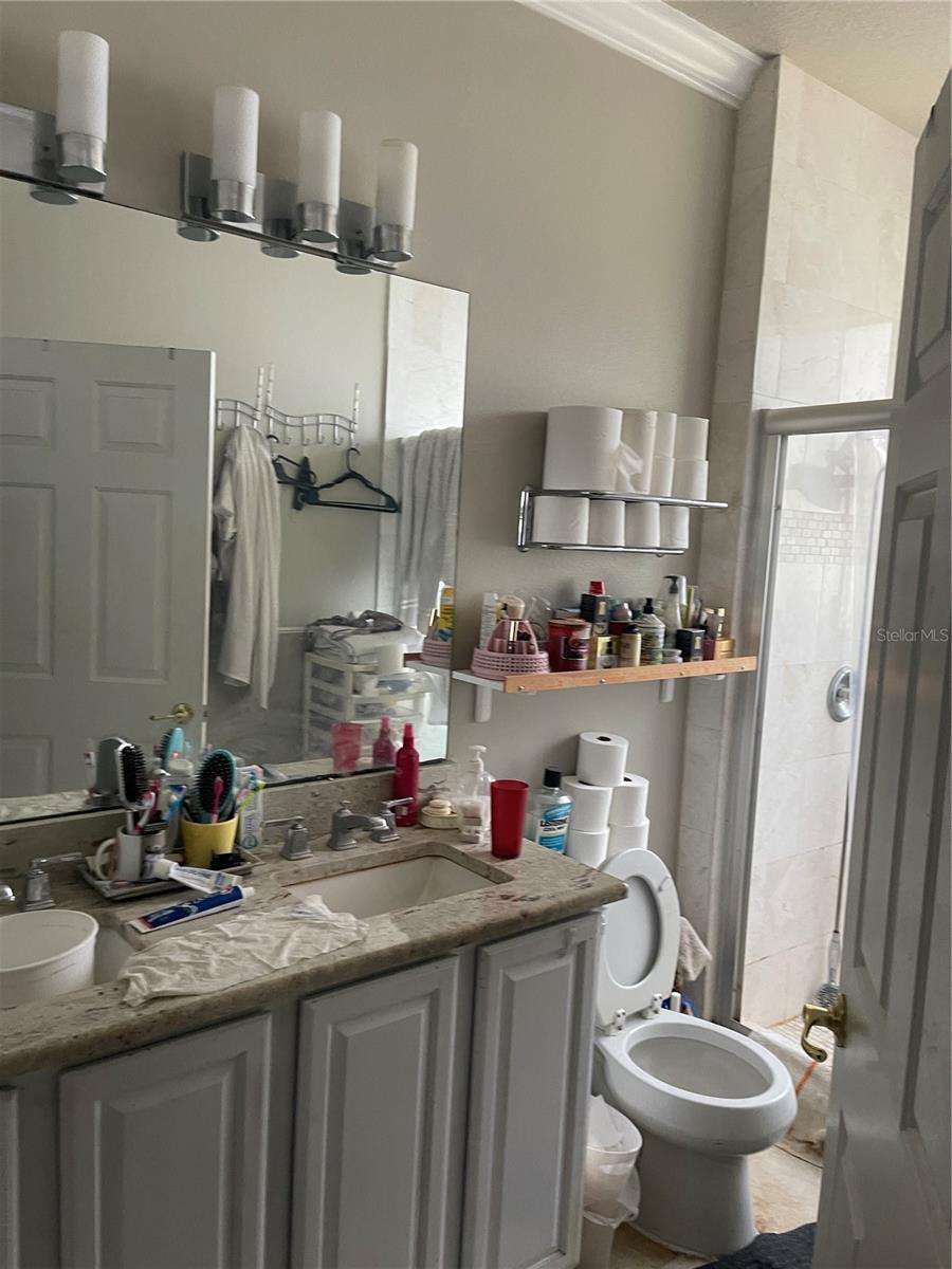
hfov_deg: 54.9
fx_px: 917
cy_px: 634
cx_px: 476
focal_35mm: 25
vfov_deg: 69.4
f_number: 1.6
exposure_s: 1/60
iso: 200
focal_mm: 5.1
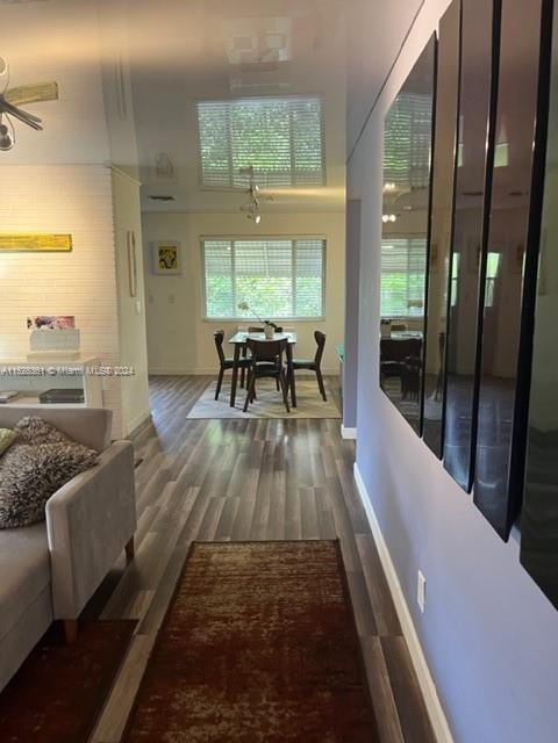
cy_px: 372
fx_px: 559
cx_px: 279
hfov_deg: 53.1
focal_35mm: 26
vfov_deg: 67.3
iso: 250
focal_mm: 5.1
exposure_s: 1/60
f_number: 1.6
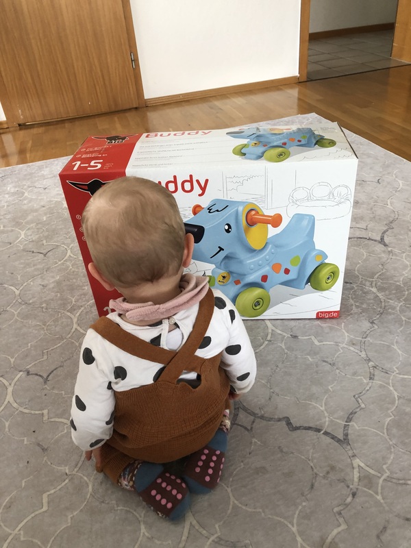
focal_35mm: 28
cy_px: 274
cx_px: 206
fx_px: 443
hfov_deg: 49.7
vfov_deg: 63.4
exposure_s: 1/20
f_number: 1.8
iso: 40
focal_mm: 3.99
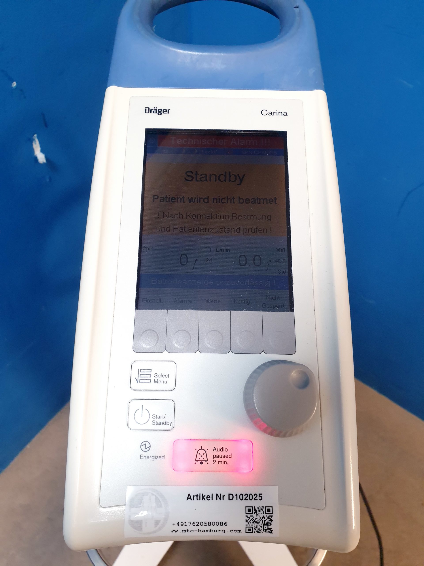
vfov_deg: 67.3
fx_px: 425
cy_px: 283
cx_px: 212
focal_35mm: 26
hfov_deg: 53.1
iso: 320
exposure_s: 1/50
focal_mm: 4.3
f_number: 2.4
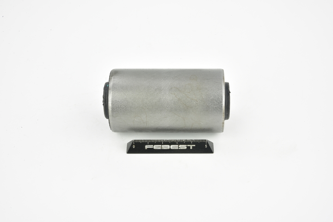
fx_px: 555
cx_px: 166
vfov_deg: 22.6
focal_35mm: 60
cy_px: 111
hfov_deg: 33.4
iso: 64
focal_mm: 60
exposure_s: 1/2
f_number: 29
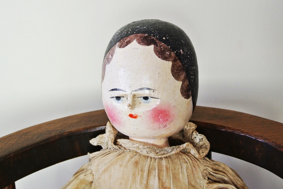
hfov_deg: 38.8
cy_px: 94
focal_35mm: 51
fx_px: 401
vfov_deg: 26.5
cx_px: 142
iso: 450
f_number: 4.8
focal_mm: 18.9
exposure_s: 1/60
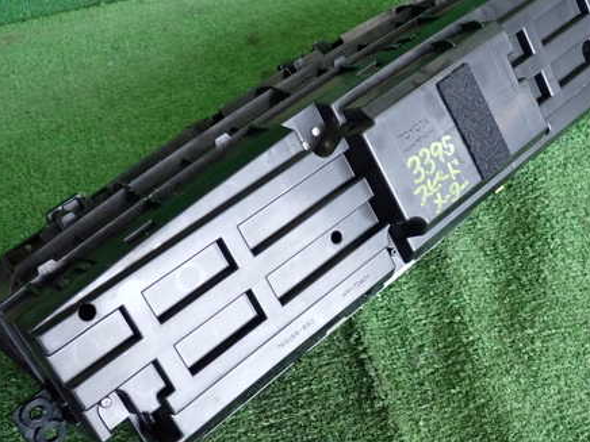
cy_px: 185
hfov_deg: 42.9
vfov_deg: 32.8
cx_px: 307
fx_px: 750
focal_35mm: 44
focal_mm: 5.79
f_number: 2.4
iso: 640
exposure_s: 1/125
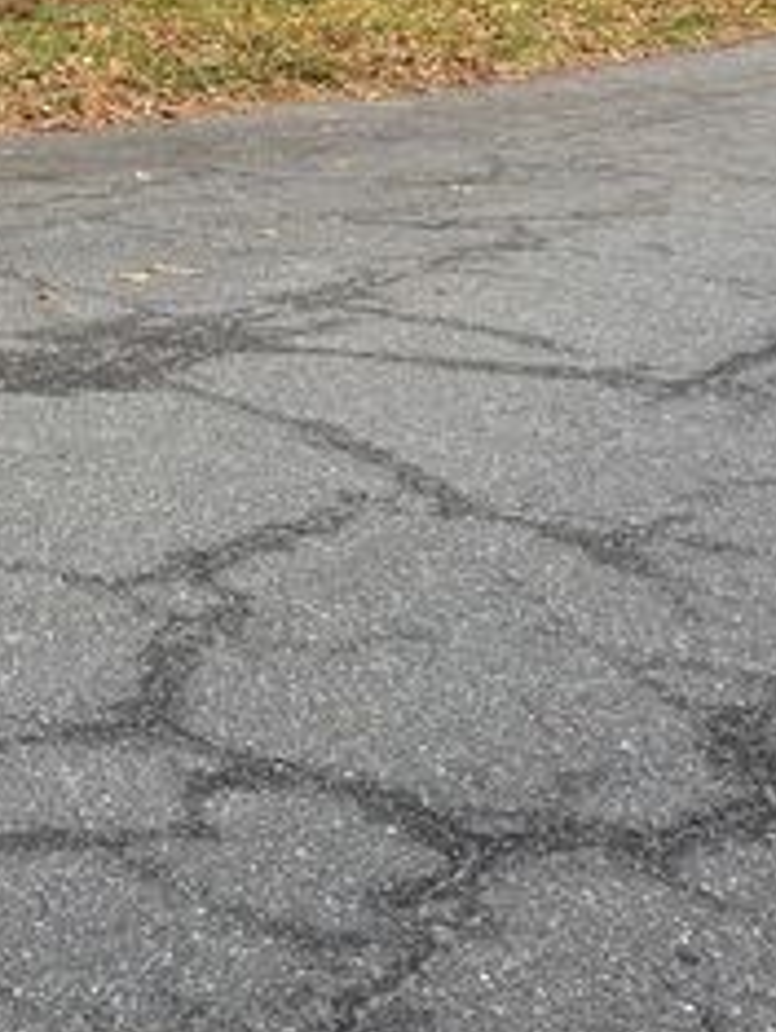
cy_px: 232
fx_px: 2208
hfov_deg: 18.4
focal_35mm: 74
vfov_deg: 25.9
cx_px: -273
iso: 50
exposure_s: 1/693
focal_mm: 5.96
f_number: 1.6
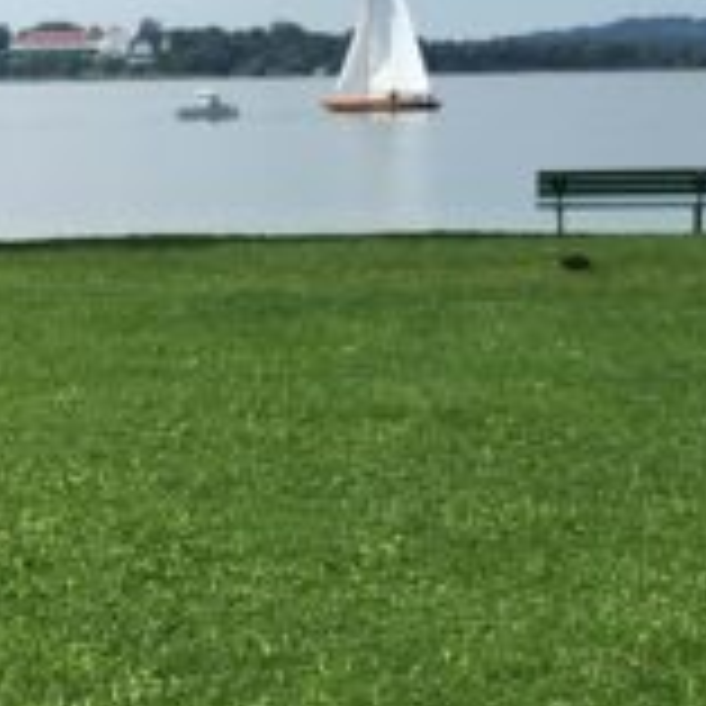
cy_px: -103
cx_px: 468
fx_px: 2446
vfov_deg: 15.9
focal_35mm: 106
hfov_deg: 16.4
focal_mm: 4.15
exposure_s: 1/2024
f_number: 2.2
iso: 25
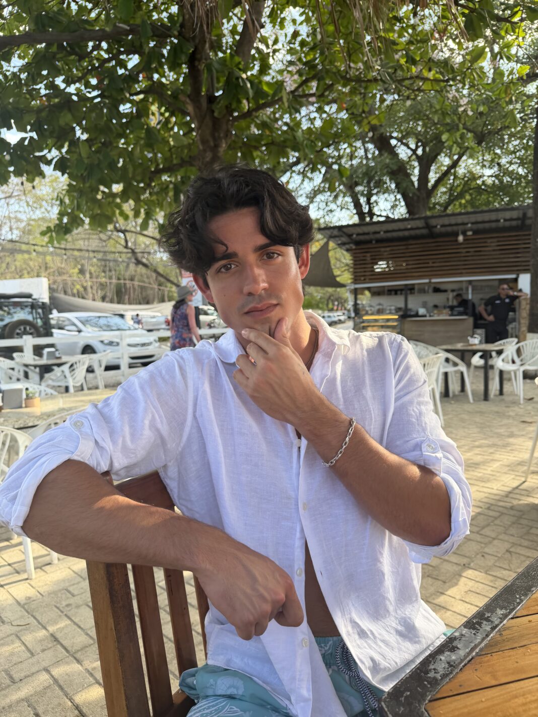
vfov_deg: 71.6
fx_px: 497
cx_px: 269
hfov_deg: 56.8
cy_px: 358
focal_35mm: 24
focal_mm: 6.76
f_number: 1.78
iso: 80
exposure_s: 1/430
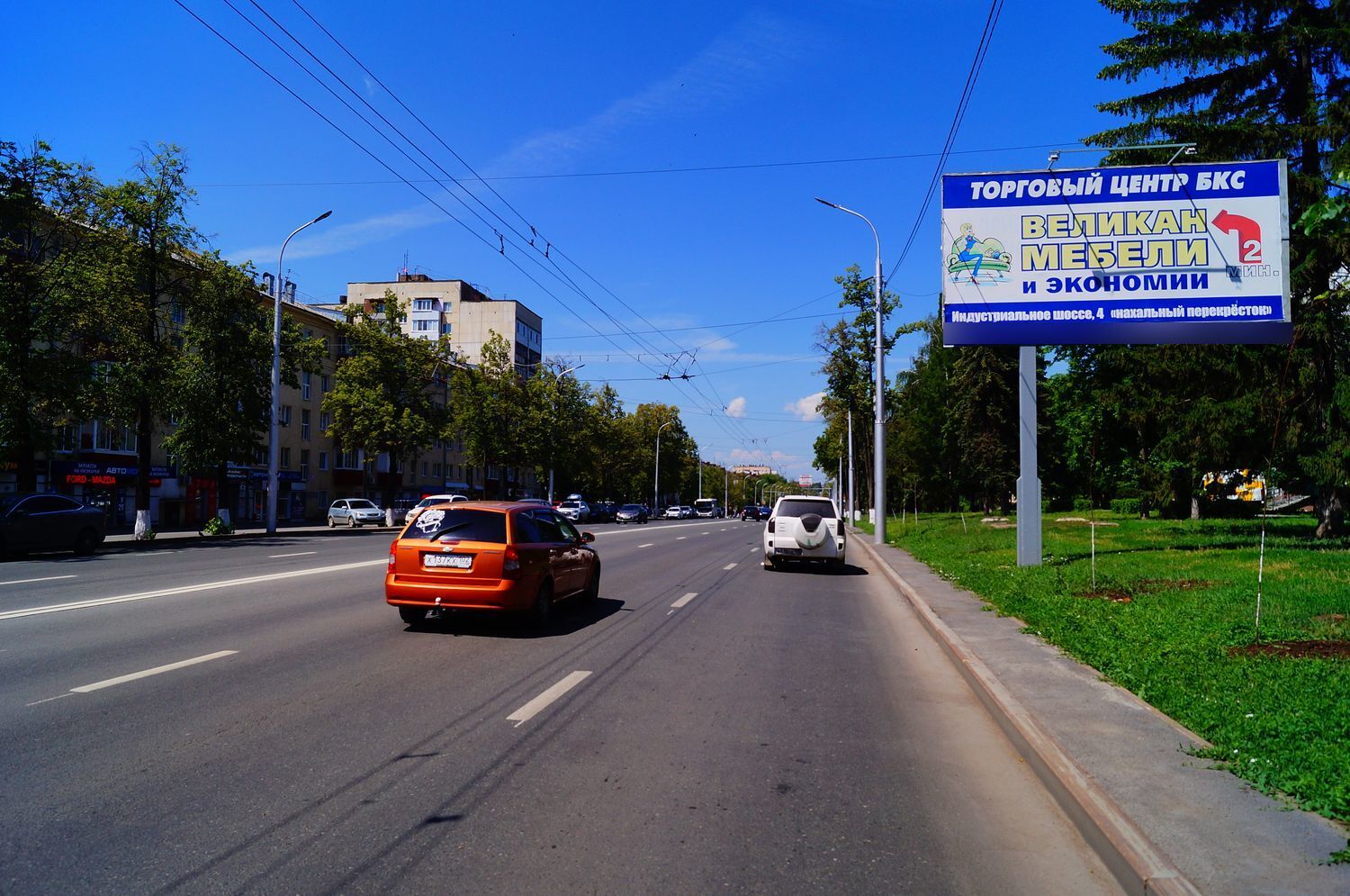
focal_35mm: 27
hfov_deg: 67.5
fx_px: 1011
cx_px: 675
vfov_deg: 47.8
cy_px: 448
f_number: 7.1
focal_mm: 18
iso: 100
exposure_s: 1/1000
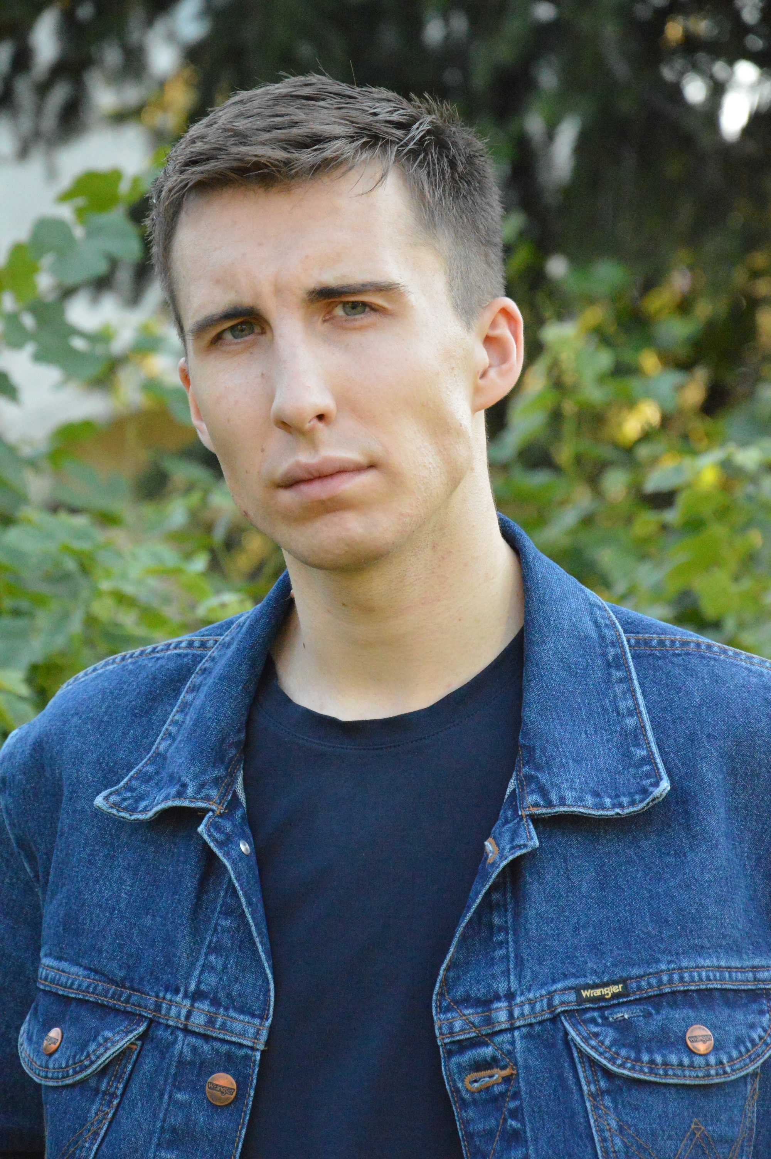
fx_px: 5069
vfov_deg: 13.1
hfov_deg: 8.7
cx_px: 386
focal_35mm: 158
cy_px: 580
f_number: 5.6
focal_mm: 105
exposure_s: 1/1250
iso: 5600
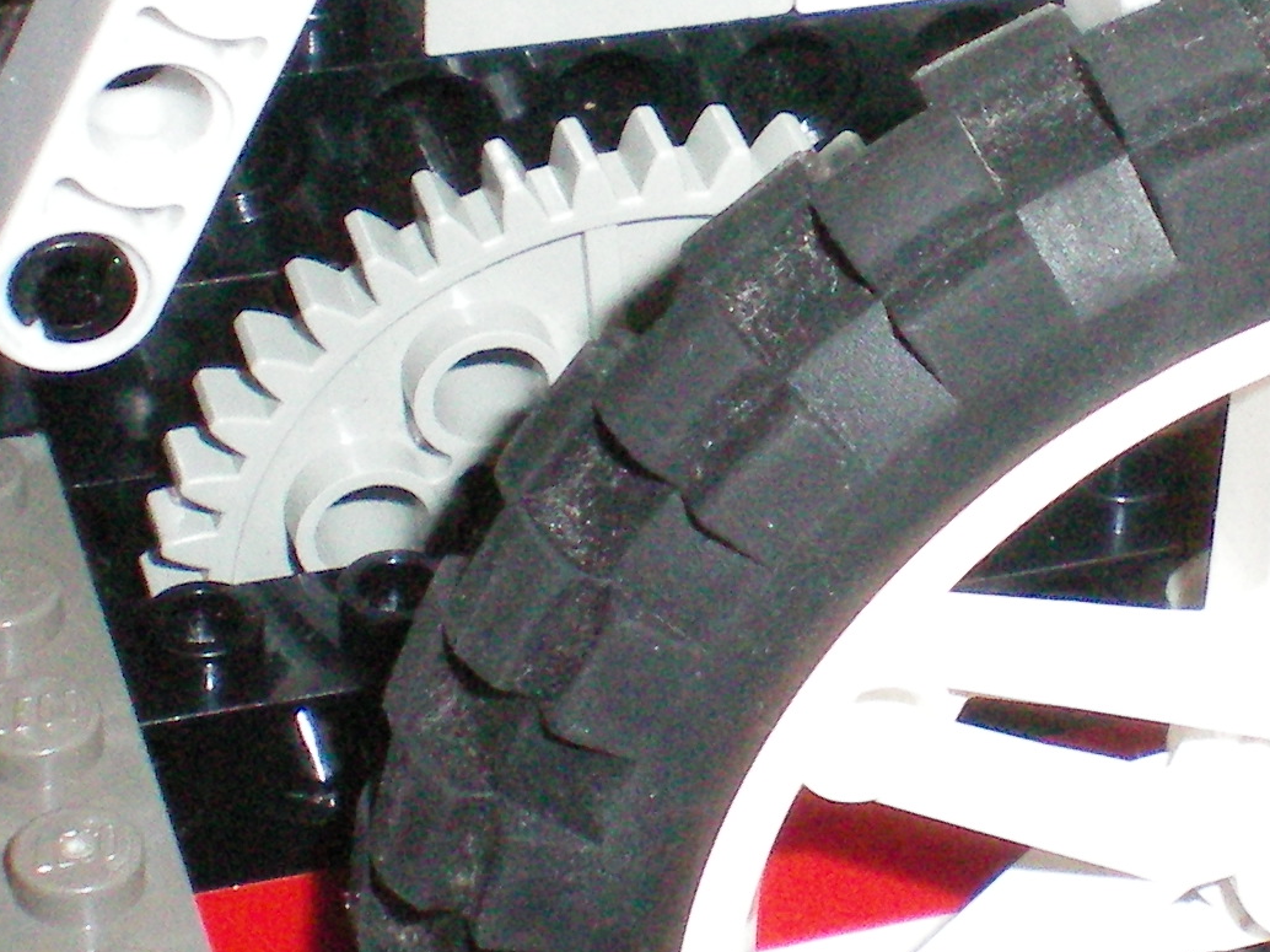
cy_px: 281
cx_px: 1280
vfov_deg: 12.3
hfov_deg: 16.1
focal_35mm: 120
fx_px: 4402
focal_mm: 6.3
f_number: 4.6
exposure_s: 1/60
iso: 400
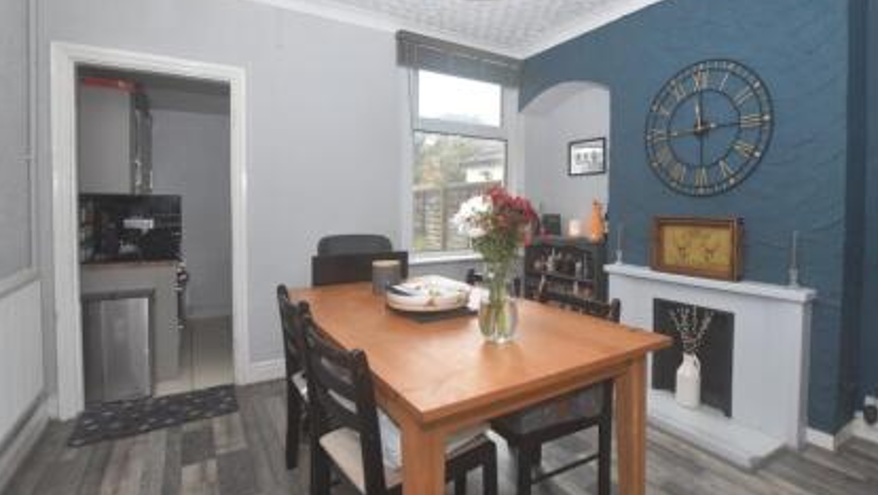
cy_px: 210
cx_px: 487
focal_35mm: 18
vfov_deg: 60.8
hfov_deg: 92.3
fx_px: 419
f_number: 4
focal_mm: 10
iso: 100
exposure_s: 1/25
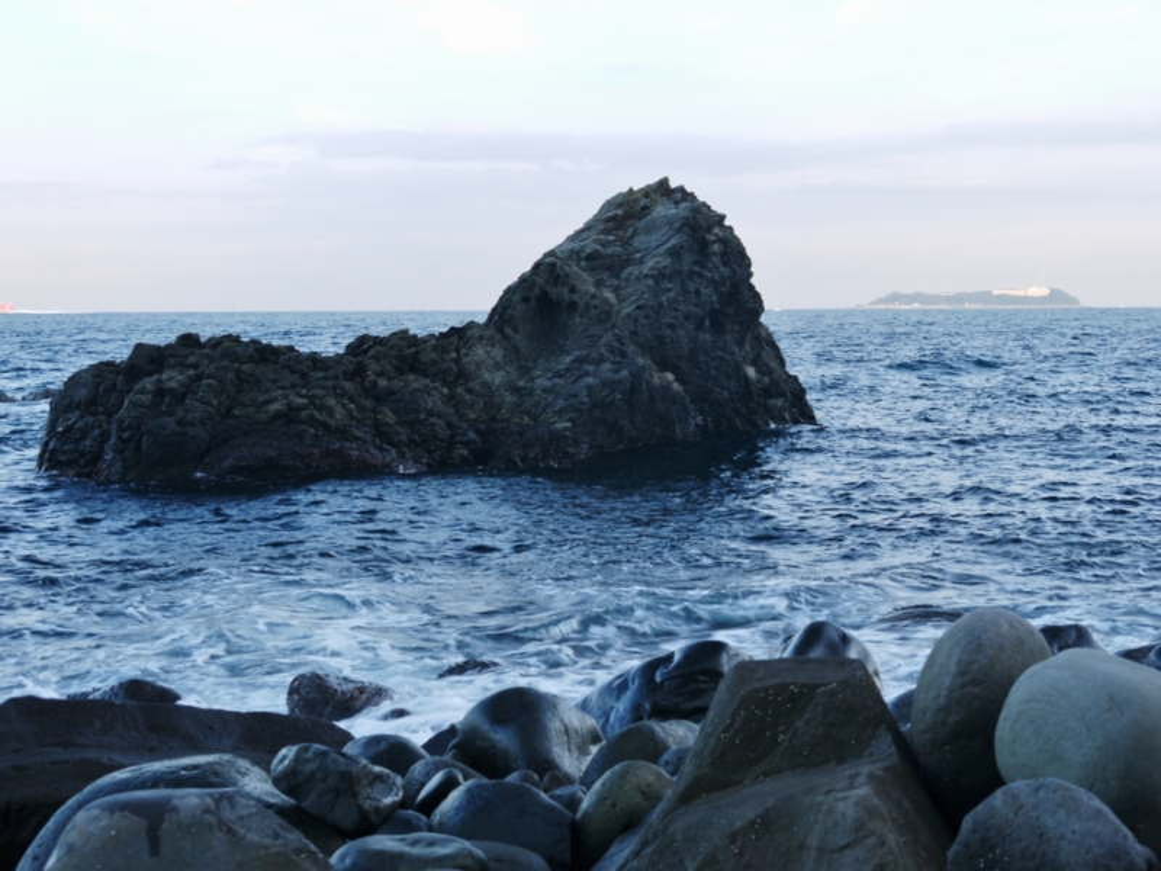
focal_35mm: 62
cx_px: 580
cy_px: 436
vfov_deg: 23.7
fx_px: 2079
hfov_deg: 31.2
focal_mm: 31
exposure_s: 1/13
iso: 100
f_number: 8
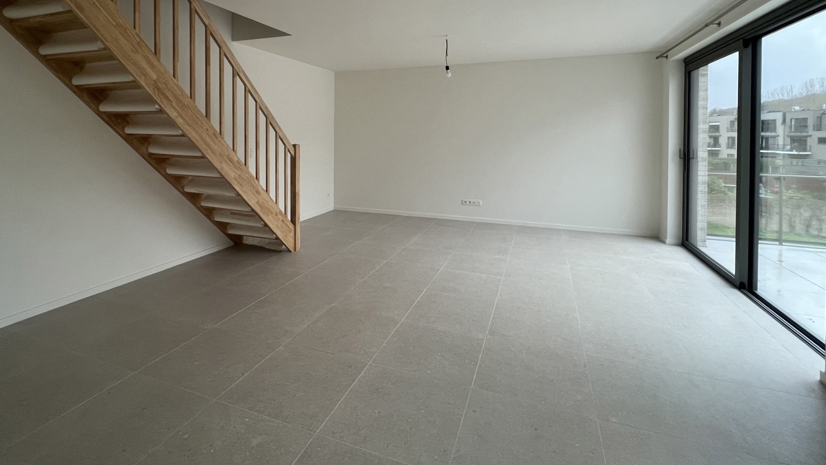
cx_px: 382
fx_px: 372
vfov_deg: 61.6
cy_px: 138
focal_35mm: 17
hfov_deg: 95.7
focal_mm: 1.57
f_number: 1.8
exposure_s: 1/100
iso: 160
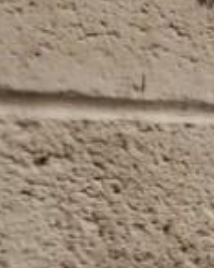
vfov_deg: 12.2
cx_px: 1256
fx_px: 1243
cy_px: 213
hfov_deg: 5.3
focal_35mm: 157
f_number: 8
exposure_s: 1/30
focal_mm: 15
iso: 125
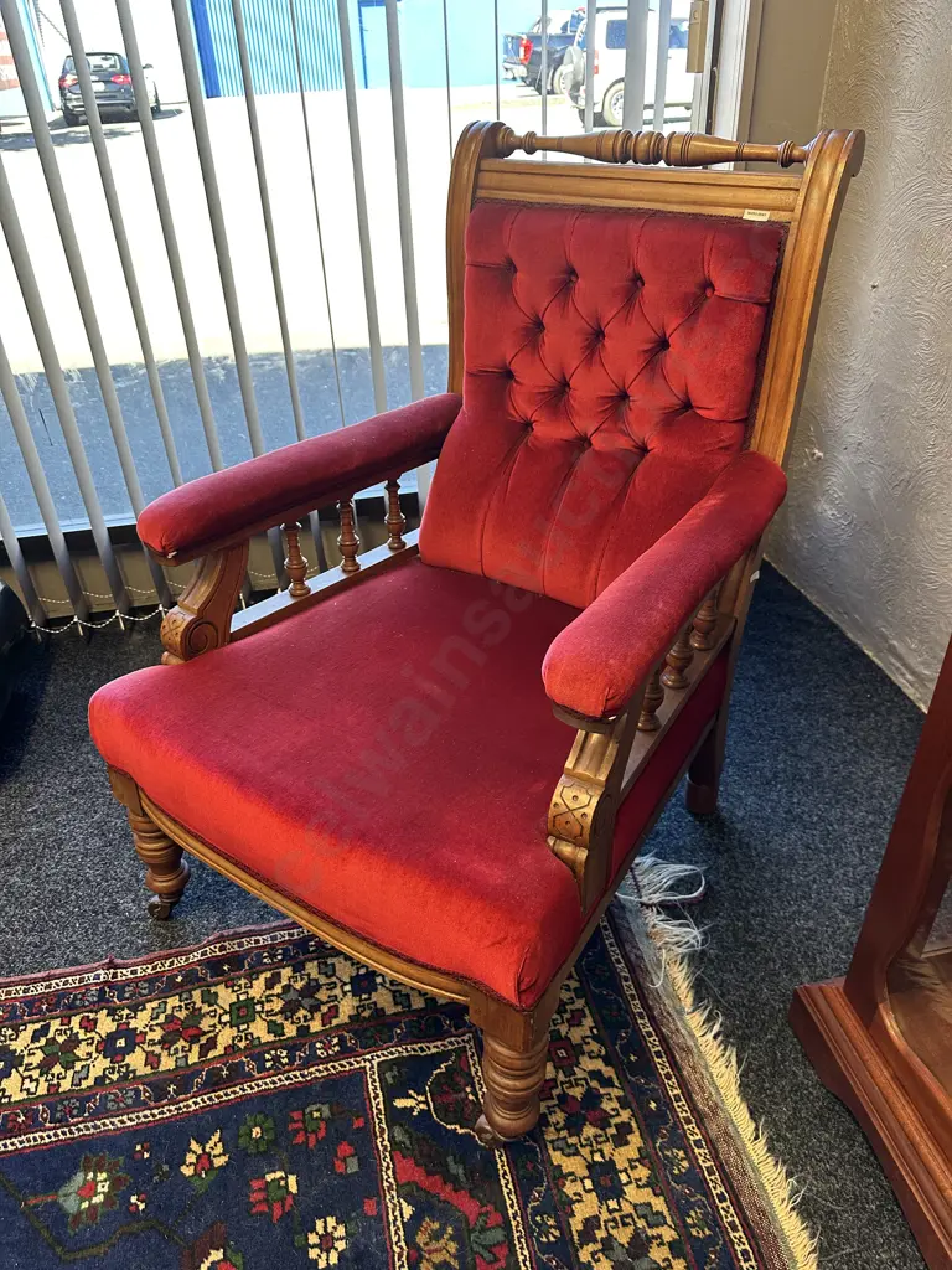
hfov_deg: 56.8
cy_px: 635
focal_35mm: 24
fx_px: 880
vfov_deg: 71.6
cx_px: 476
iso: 250
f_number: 1.78
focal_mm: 6.86
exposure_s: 1/95
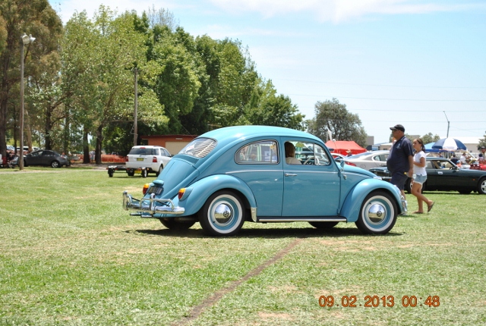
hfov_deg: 24.6
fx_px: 1116
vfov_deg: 16.6
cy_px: 163
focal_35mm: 82
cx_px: 243
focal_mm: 55
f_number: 7.1
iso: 100
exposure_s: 1/200
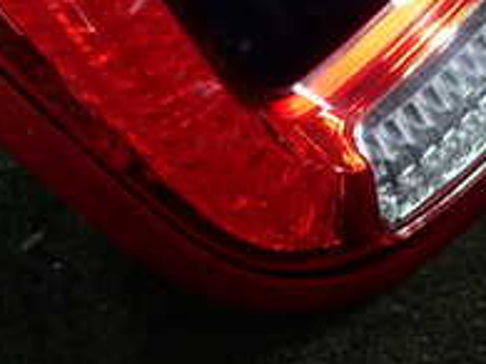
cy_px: -122
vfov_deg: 17.8
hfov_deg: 24.9
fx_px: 1080
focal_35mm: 77
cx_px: 97
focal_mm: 4.5
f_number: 2
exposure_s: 1/60
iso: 160
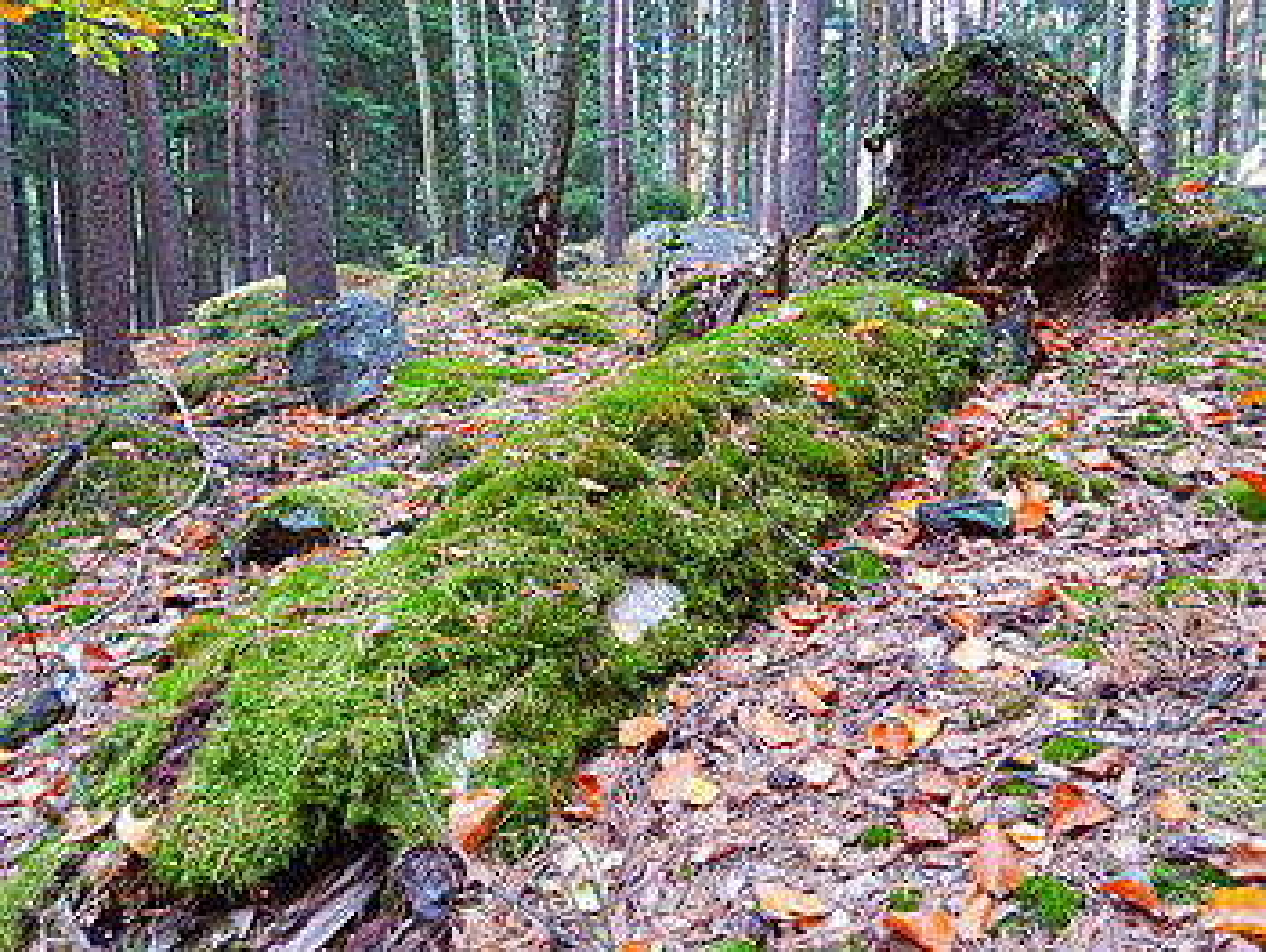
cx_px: 633
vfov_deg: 48.3
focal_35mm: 29
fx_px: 1061
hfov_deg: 61.6
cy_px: 476
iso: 125
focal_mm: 5.2
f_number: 3.3
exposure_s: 1/30
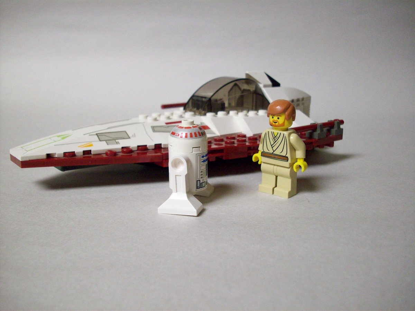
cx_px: 208
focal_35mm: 37
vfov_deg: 38.7
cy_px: 156
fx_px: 444
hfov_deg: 50.1
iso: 160
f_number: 2.8
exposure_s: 1/23.7
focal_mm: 6.2
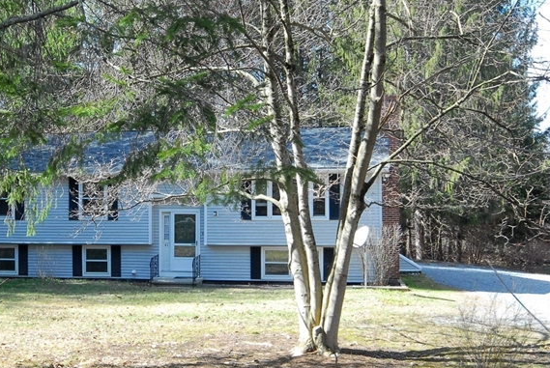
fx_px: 826
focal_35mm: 54
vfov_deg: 25.1
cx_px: 203
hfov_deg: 36.6
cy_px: 199
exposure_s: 1/125
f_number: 11
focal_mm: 20
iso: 640
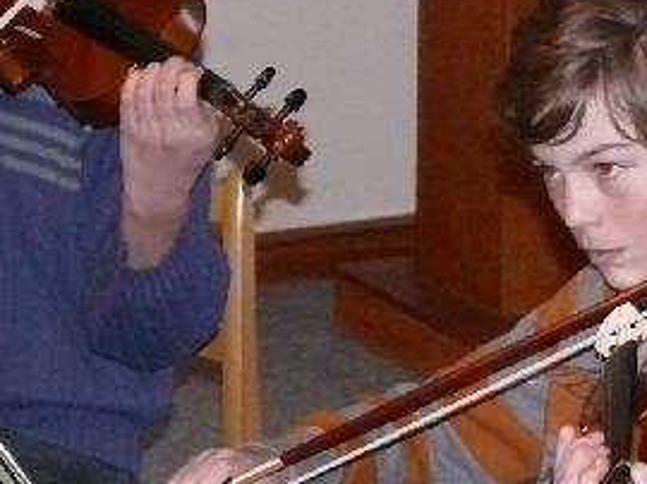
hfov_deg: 10.5
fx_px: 3492
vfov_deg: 7.9
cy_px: 149
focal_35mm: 187
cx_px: 77
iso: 400
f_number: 3.2
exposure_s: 1/30
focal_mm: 10.5
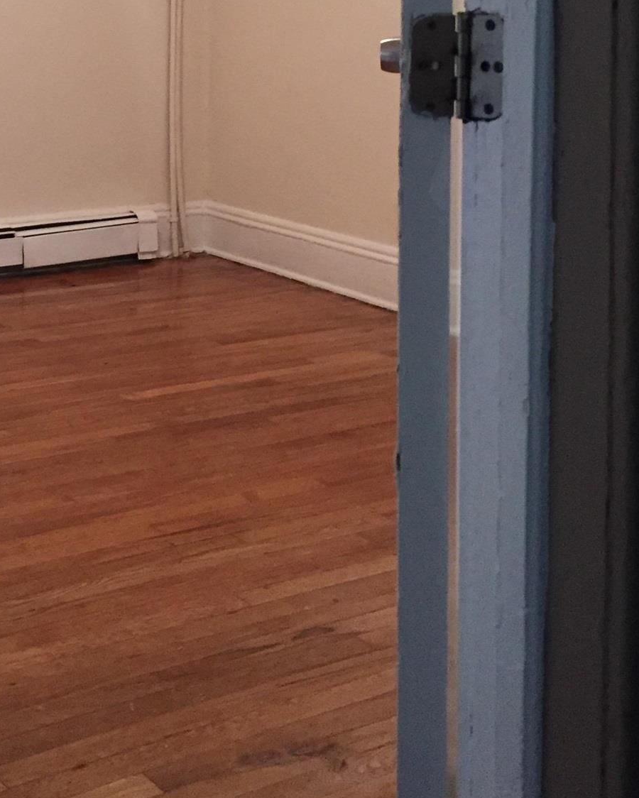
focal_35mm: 58
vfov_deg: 31.0
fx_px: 1370
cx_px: 53
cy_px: 75
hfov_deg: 25.4
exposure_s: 1/30
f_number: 2.2
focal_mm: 4.15
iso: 250
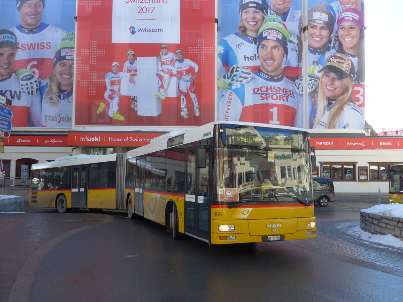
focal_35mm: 29
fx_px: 338
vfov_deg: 48.2
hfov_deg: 61.7
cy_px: 151
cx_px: 202
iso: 80
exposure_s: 1/400
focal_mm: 6
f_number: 2.8
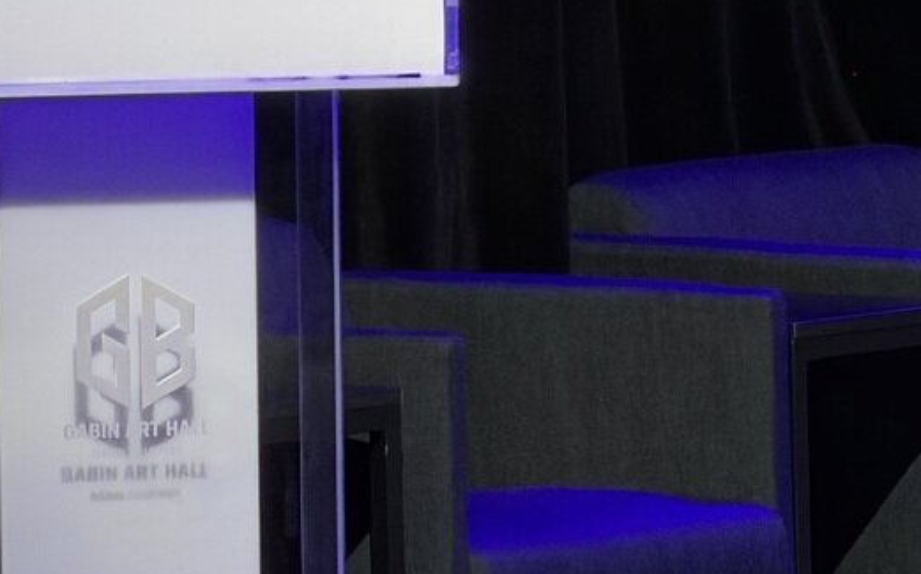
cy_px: -297
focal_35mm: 570
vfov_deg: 2.3
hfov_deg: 3.7
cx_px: 1144
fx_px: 14299
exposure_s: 1/120
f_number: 2.8
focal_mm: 16.89
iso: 200
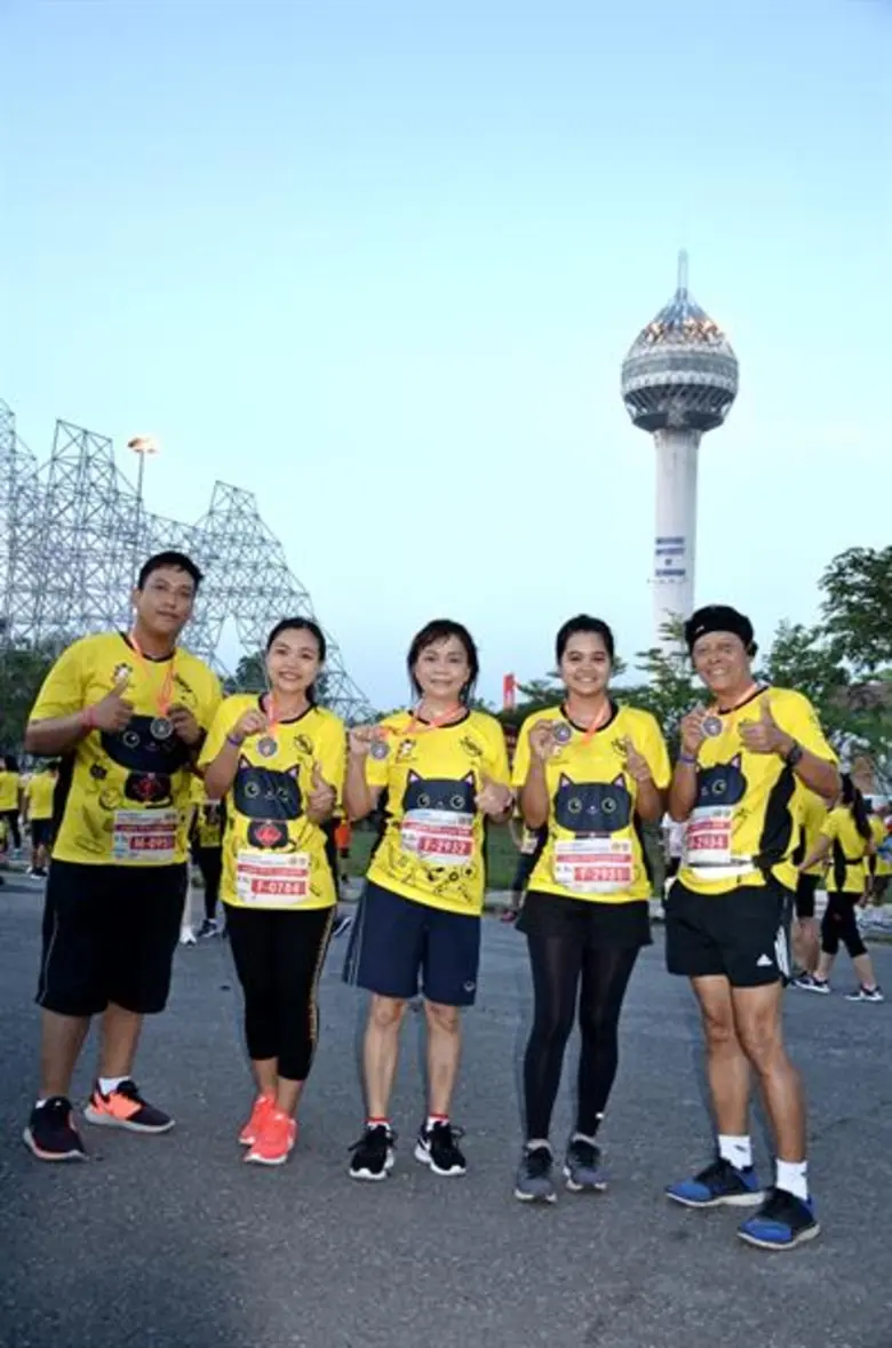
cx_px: 446
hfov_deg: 38.2
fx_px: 1289
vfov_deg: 55.2
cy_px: 674
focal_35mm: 34
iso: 360
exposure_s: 1/125
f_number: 3.8
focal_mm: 23
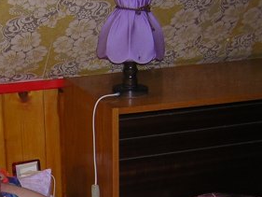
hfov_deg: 23.4
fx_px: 621
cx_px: 39
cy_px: 176
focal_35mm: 82
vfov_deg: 17.7
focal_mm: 4.7
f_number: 2.6
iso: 100
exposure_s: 1/60.1
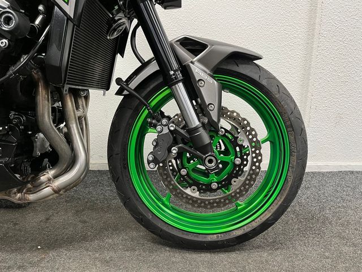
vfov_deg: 53.1
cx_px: 181
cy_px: 136
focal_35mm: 26
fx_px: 272
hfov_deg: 67.3
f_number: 1.6
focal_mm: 5.1
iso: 250
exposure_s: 1/50
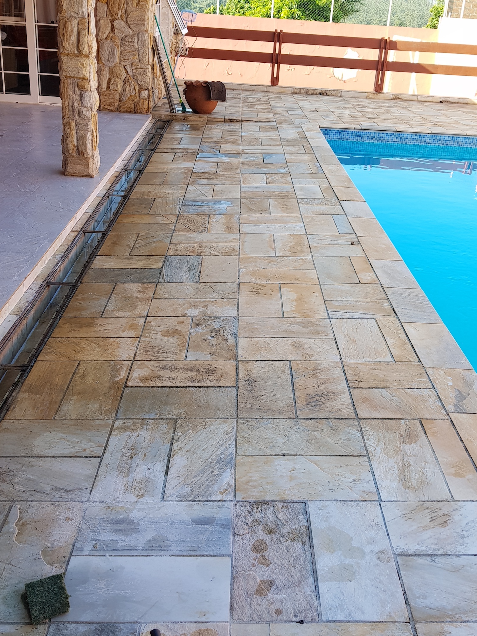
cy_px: 318
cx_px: 238
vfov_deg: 67.3
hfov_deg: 53.1
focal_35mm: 26
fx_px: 478
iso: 40
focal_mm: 4.2
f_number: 1.7
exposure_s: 1/293
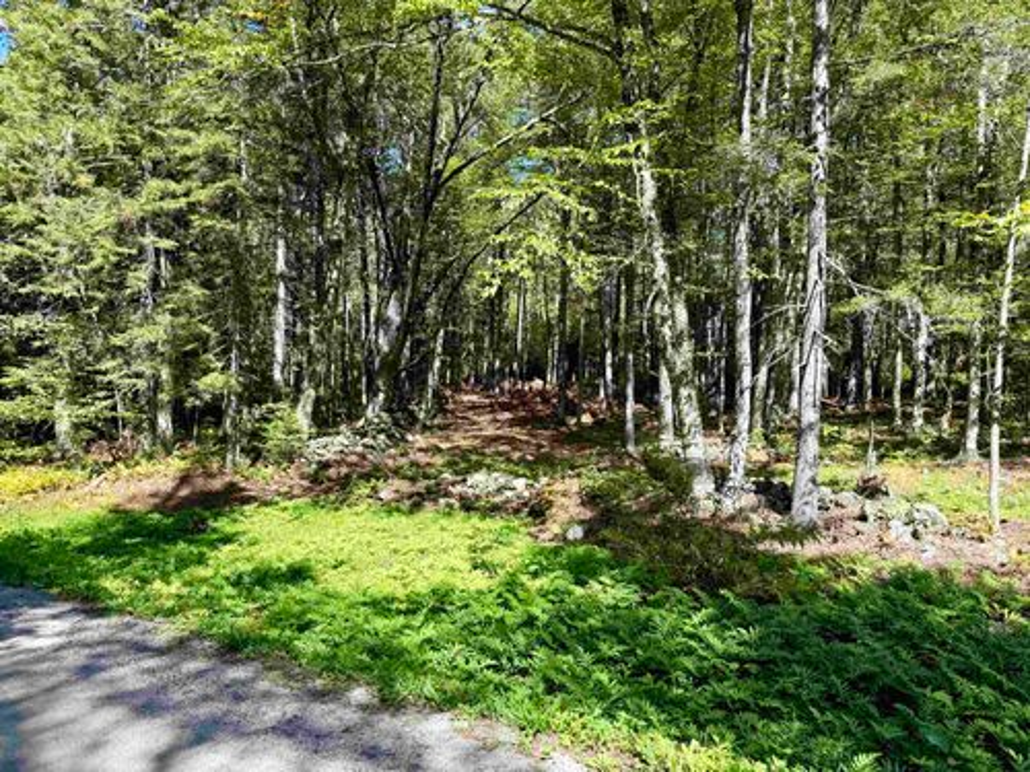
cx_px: 515
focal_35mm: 24
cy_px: 386
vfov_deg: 56.8
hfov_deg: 71.6
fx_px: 714
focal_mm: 6.76
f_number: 1.78
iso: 80
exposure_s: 1/898
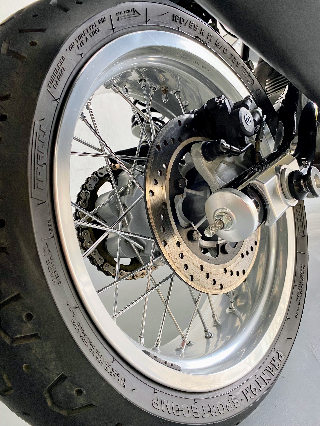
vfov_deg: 67.3
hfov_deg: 53.1
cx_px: 160
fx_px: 320
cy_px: 213
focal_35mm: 26
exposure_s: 1/72
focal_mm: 4.25
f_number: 1.8
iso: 125
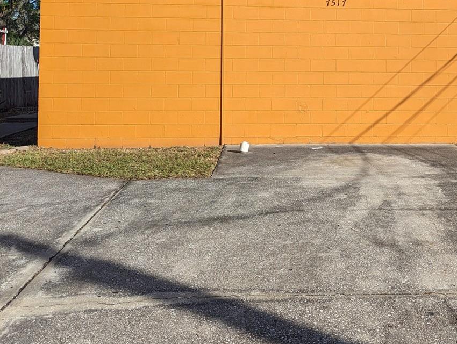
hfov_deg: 41.4
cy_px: 58
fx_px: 595
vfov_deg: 31.3
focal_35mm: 45
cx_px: 308
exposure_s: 1/2096
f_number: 1.85
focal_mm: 6.81
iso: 46
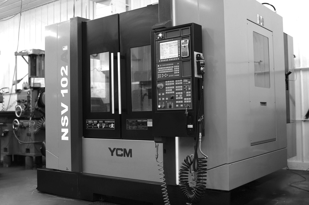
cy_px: 102
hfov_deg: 45.0
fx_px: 373
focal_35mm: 44
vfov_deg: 30.7
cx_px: 154
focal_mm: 29
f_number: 3.5
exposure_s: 1/40
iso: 400
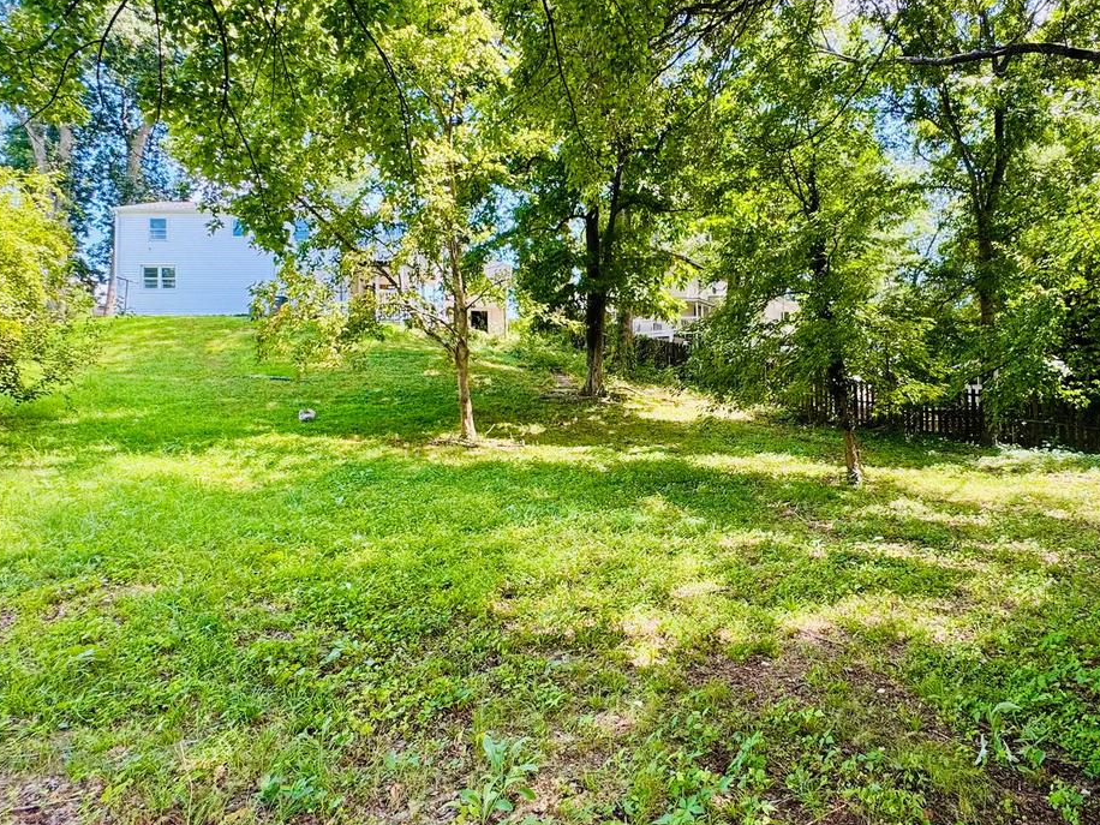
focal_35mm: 22
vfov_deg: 61.1
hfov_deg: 75.6
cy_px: 400
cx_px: 654
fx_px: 699
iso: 40
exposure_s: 1/106
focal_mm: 2.22
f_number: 2.2
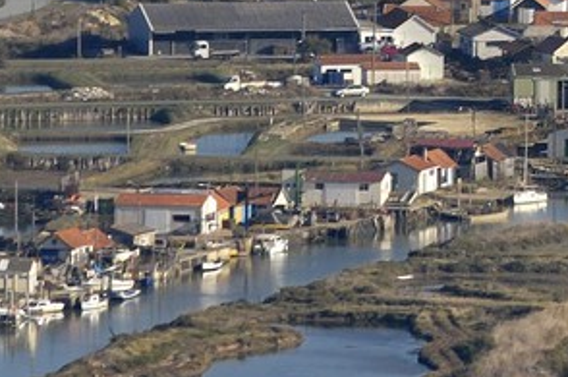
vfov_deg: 1.0
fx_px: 20588
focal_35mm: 1307
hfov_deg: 1.6
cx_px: 1007
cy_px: -482
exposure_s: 1/640
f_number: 5
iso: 100
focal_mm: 160
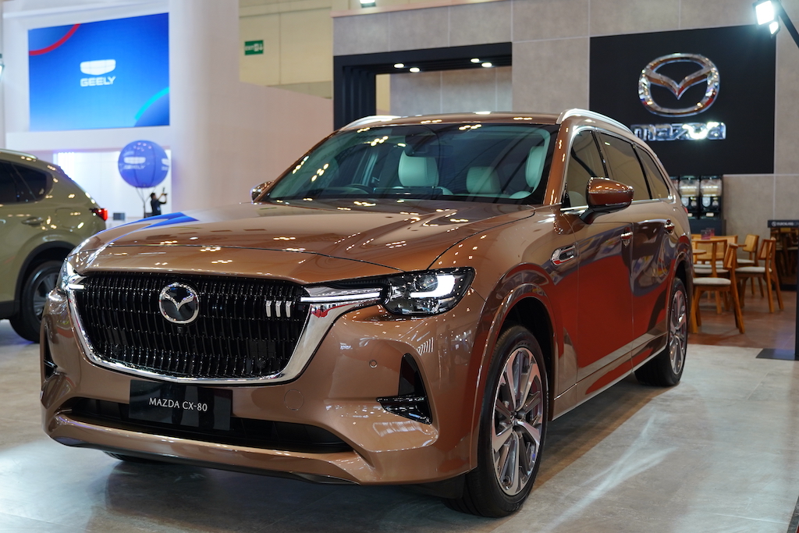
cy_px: 266
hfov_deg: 46.4
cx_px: 400
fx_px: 932
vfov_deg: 31.9
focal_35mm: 42
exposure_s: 1/100
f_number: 2.8
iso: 320
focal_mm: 28
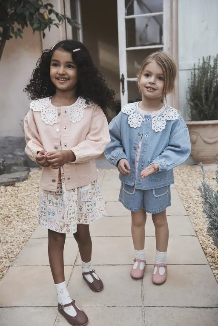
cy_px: 163
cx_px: 109
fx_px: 363
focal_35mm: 40
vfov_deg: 48.5
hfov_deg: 33.4
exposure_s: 1/200
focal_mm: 40
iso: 250
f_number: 5.6
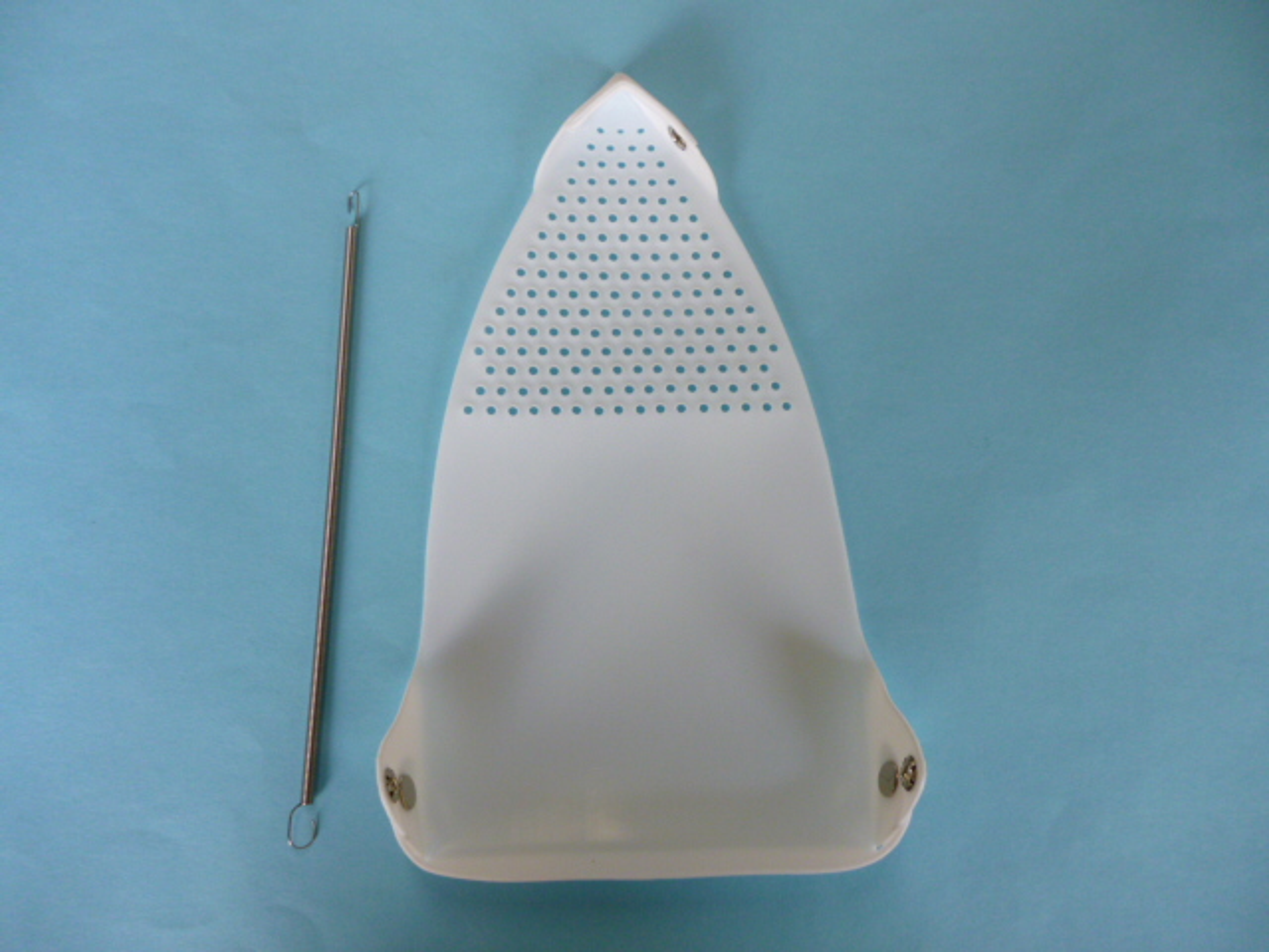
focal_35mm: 28
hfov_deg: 63.4
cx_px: 634
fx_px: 1026
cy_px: 476
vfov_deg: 49.7
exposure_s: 1/60
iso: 250
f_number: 3.1
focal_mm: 5
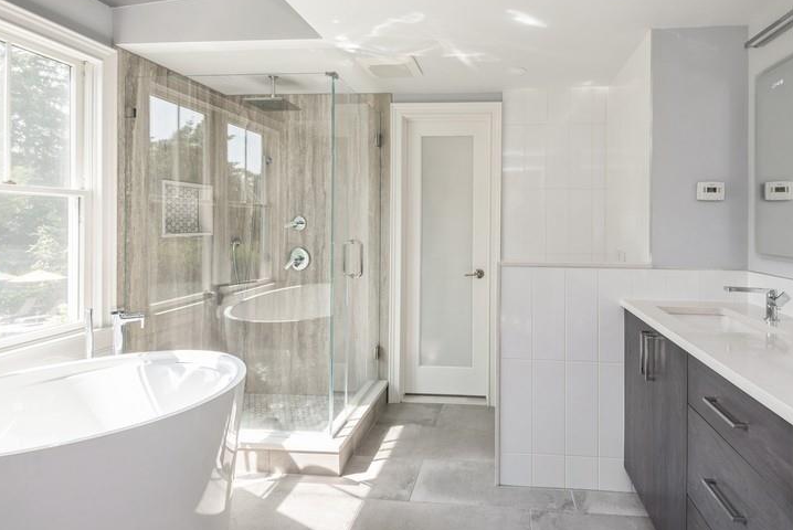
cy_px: 213
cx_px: 468
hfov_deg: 83.1
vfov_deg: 61.5
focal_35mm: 20
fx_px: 441
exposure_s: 1/20
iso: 200
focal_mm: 16
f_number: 9
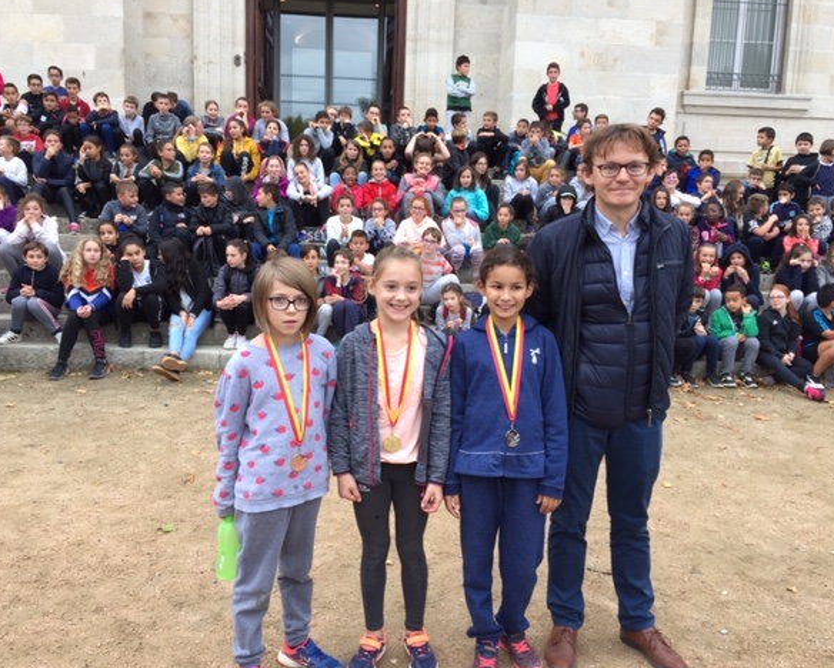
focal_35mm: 31
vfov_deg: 47.2
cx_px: 406
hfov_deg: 57.1
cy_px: 337
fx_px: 766
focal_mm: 4.15
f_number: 2.2
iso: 32
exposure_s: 1/50
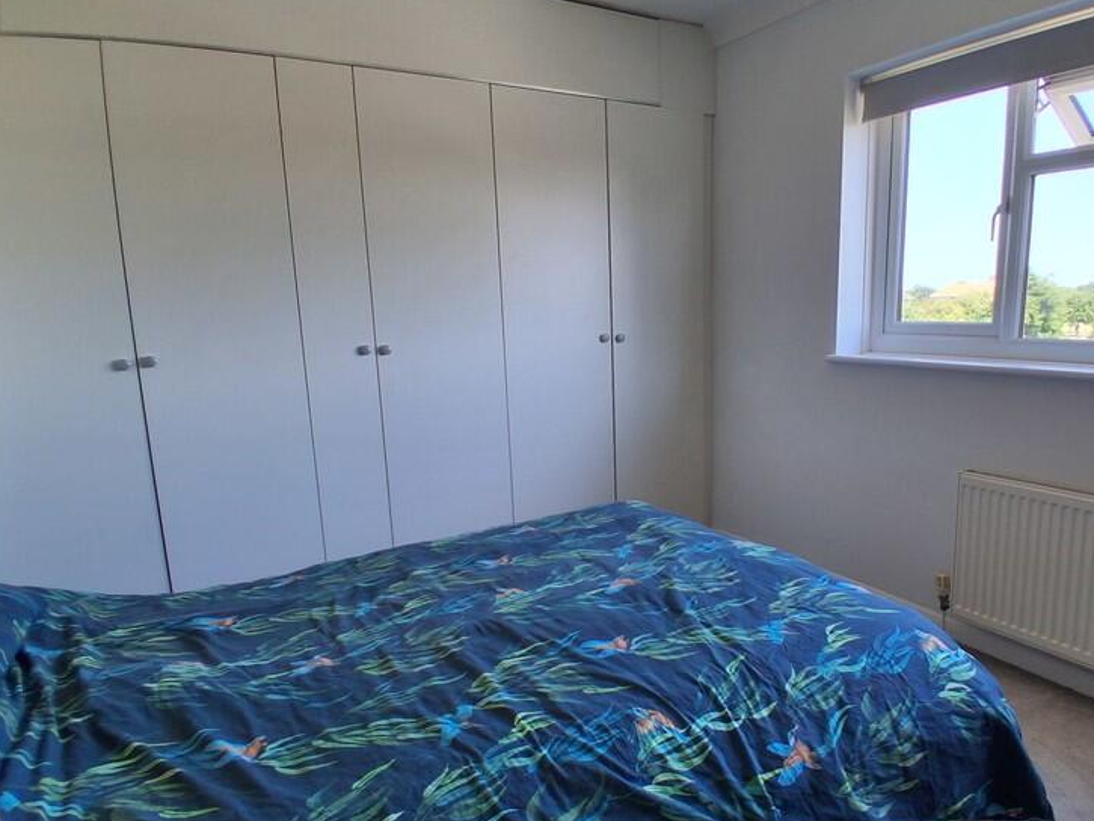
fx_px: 759
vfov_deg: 56.8
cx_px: 667
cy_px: 444
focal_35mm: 24
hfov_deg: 70.7
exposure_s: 1/104
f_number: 2.2
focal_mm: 1.4
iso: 50
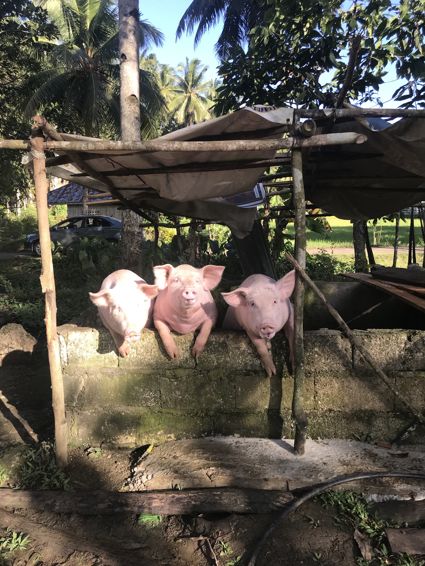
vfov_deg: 63.4
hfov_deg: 49.7
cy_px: 283
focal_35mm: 28
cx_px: 212
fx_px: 458
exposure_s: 1/467
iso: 20
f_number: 1.8
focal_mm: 3.99
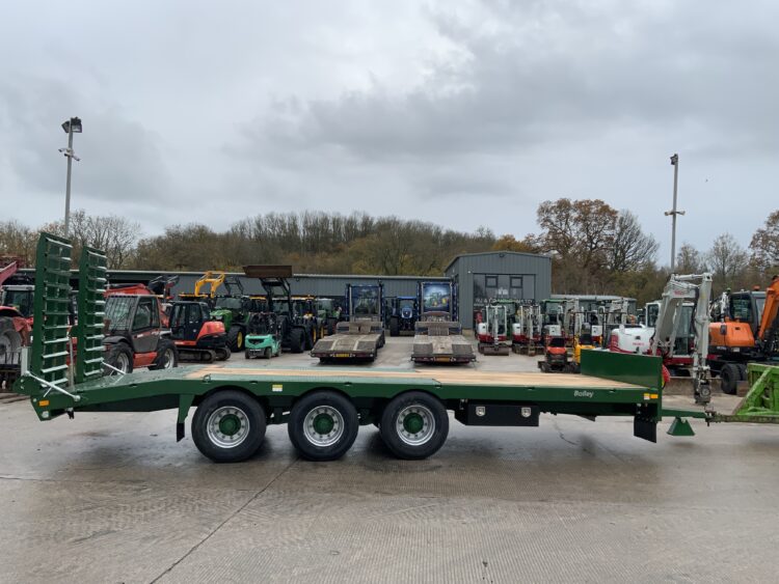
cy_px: 292
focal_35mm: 29
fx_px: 653
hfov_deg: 61.6
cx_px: 390
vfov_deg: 48.3
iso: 16
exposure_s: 1/562
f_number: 1.8
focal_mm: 3
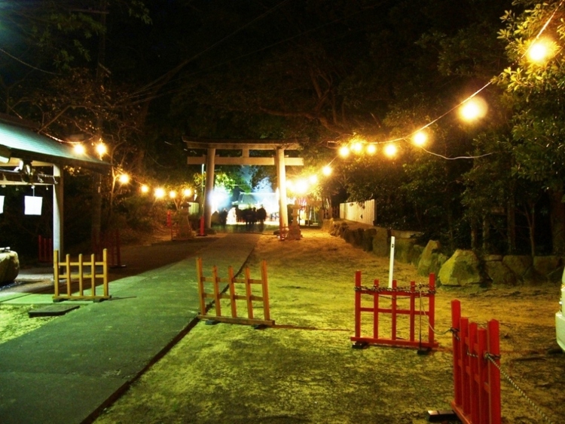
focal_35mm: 35
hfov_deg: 52.6
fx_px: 571
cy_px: 212
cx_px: 282
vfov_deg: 40.7
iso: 80
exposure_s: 4
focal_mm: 5.8
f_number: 2.8
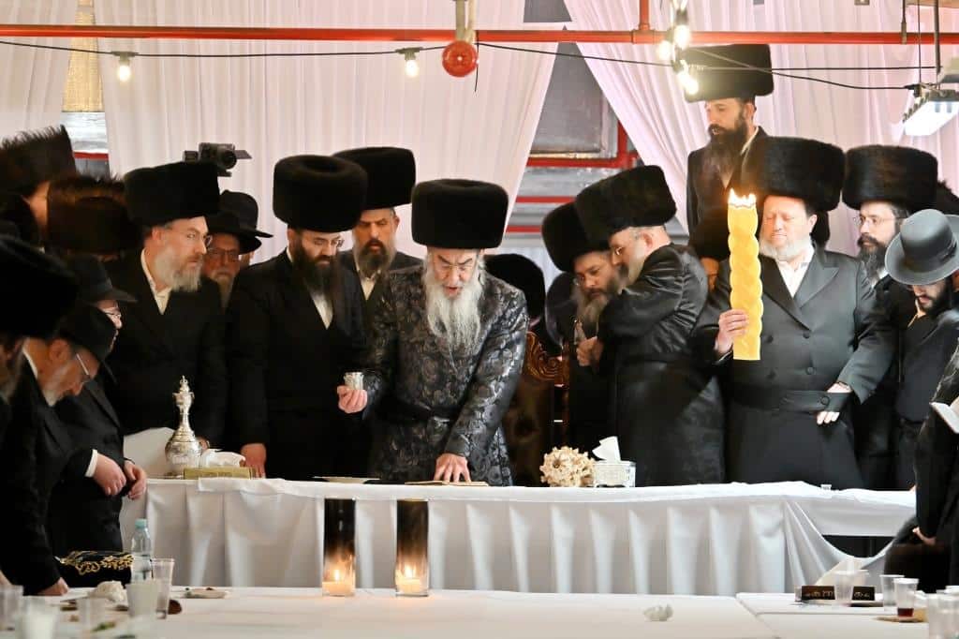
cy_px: 320
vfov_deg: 7.5
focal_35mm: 183
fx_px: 4873
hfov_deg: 11.2
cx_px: 480
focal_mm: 122
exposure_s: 1/160
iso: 1250
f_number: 2.8
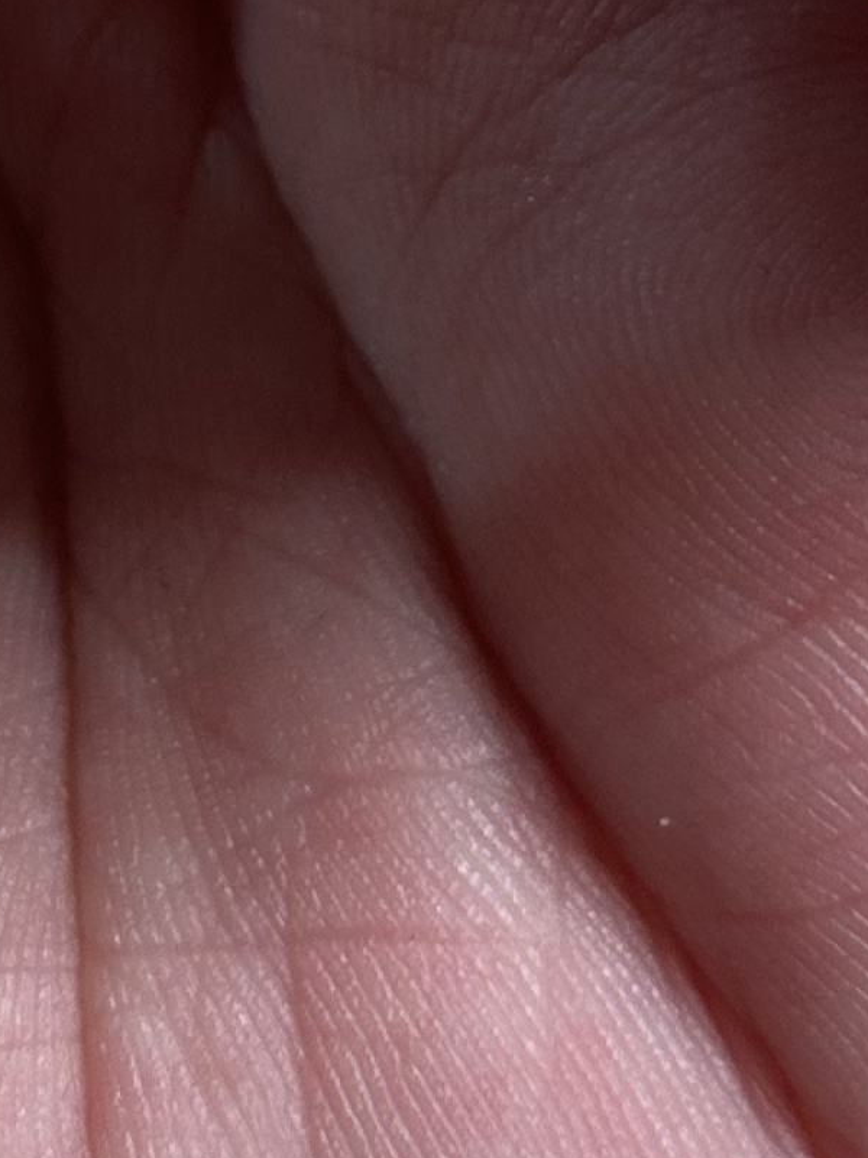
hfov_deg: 11.3
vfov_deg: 14.9
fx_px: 4380
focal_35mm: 131
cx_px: 271
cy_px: 64
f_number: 1.5
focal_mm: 5.7
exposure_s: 1/60
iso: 100
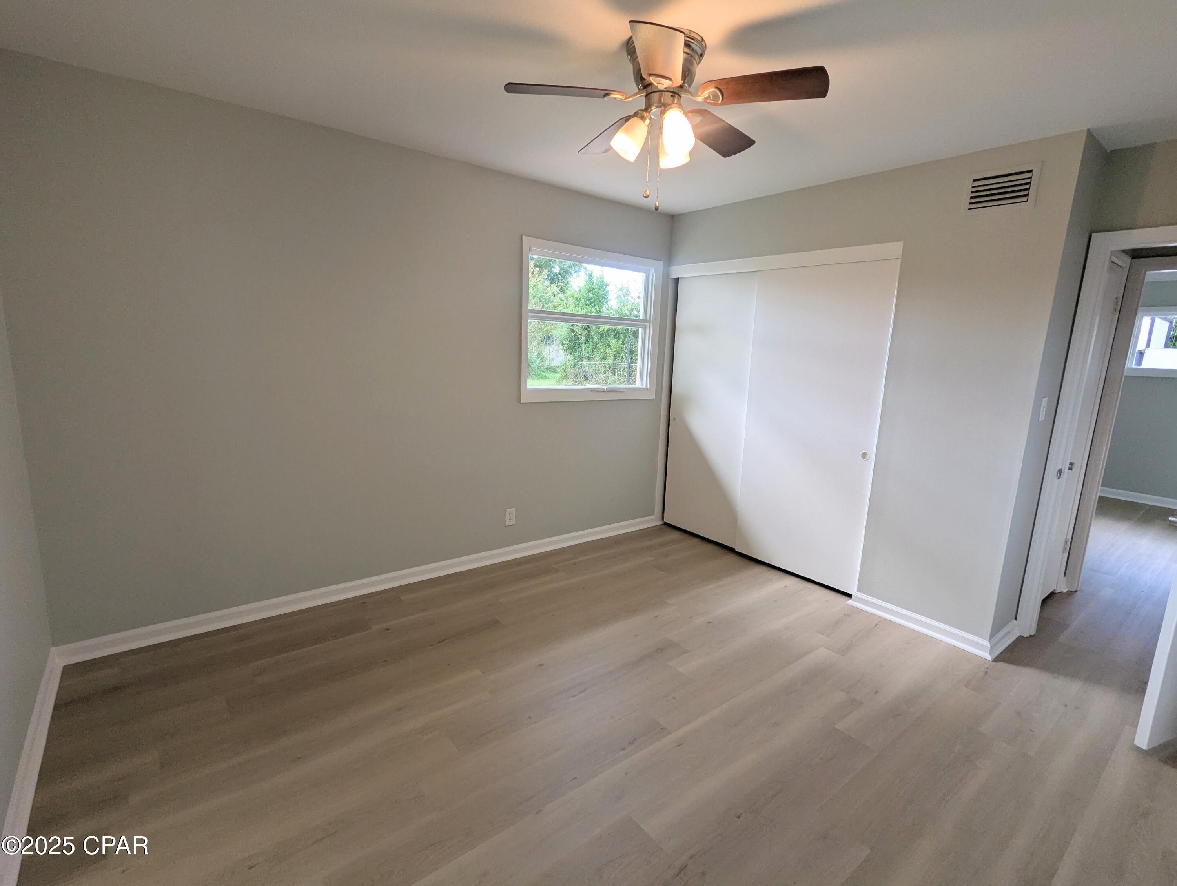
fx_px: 545
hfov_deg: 94.4
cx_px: 588
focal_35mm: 16
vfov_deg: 78.2
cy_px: 443
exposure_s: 1/120
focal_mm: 2.35
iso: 79
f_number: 2.2
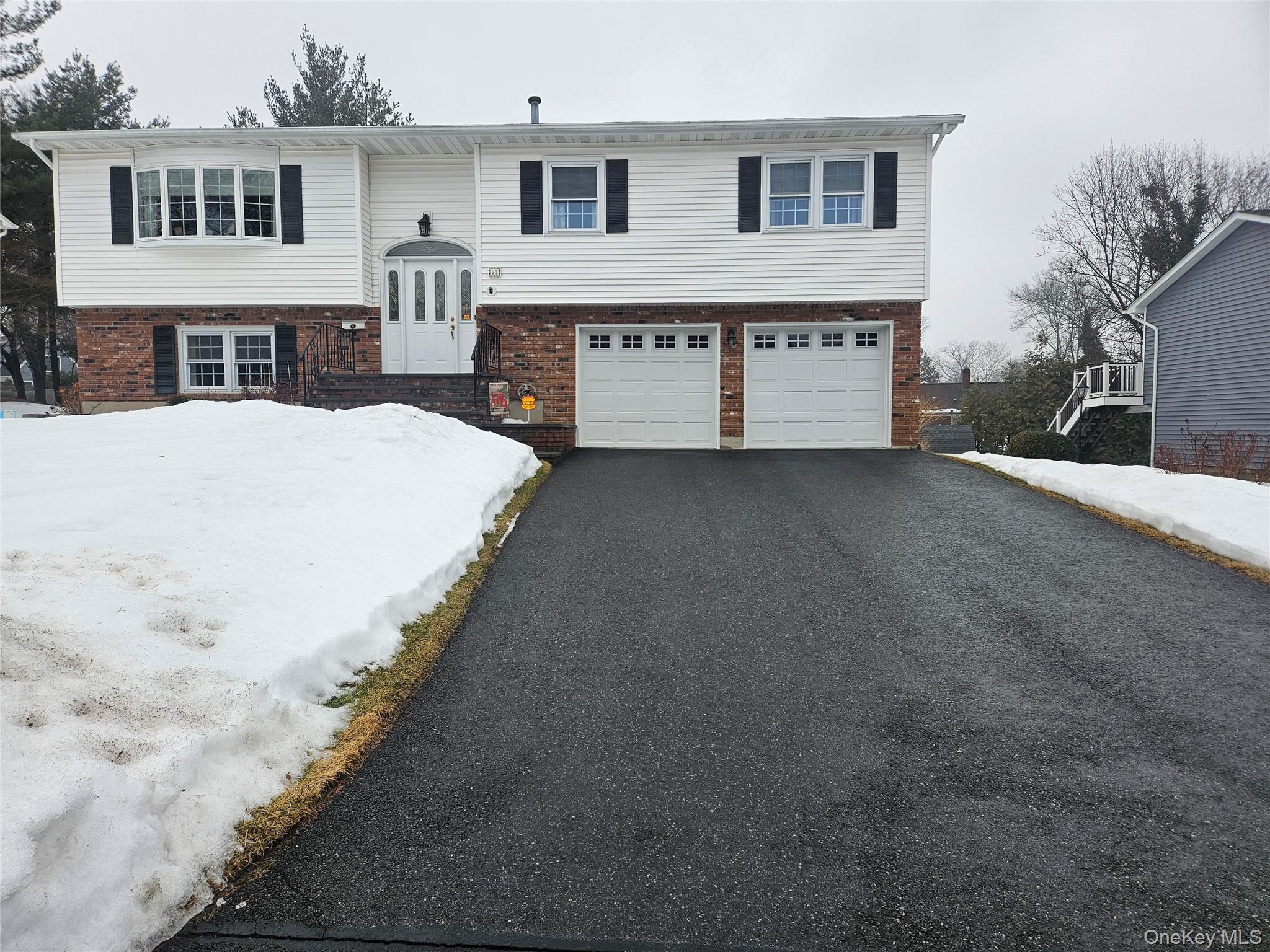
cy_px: 476
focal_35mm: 23
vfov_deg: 58.9
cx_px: 635
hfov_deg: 73.9
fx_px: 844
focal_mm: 5.4
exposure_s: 1/462
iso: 40
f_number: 1.8
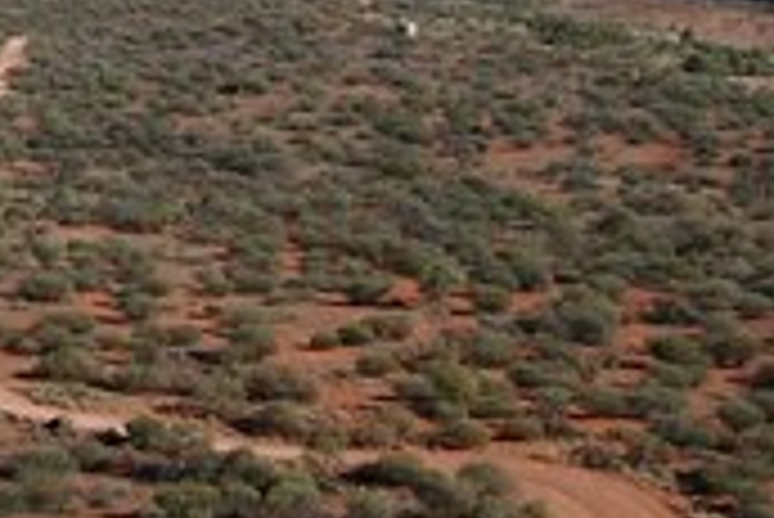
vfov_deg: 9.9
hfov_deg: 14.2
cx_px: -248
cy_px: -9
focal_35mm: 138
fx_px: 2969
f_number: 4.8
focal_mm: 7.8
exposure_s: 1/836
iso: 79
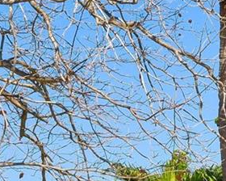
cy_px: 400
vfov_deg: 5.6
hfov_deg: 6.8
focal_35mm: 268
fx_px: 1793
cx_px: 566
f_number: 16
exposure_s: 1/1000
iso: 800
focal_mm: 50
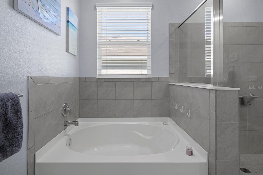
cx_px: 132
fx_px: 124
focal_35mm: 17
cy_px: 88
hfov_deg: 93.3
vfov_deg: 70.4
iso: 320
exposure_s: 1/1.67
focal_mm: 17
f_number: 8
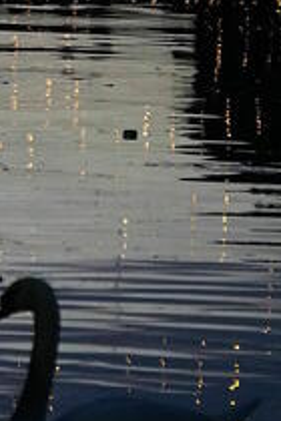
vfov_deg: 2.3
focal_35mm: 898
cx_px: -34
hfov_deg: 1.5
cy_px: -26
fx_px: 10513
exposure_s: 1/400
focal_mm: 210
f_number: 6.3
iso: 6400
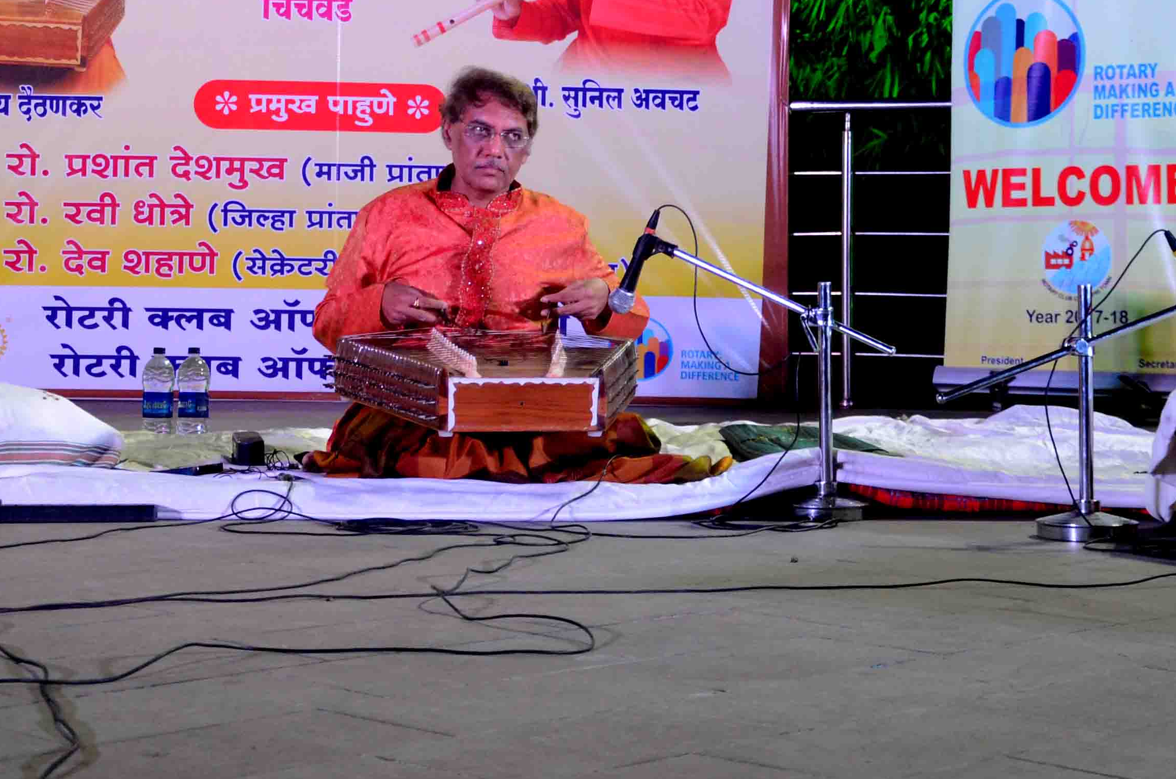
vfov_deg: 16.6
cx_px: 460
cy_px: 120
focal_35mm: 81
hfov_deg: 25.0
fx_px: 2643
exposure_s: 1/40
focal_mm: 25
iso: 1000
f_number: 4
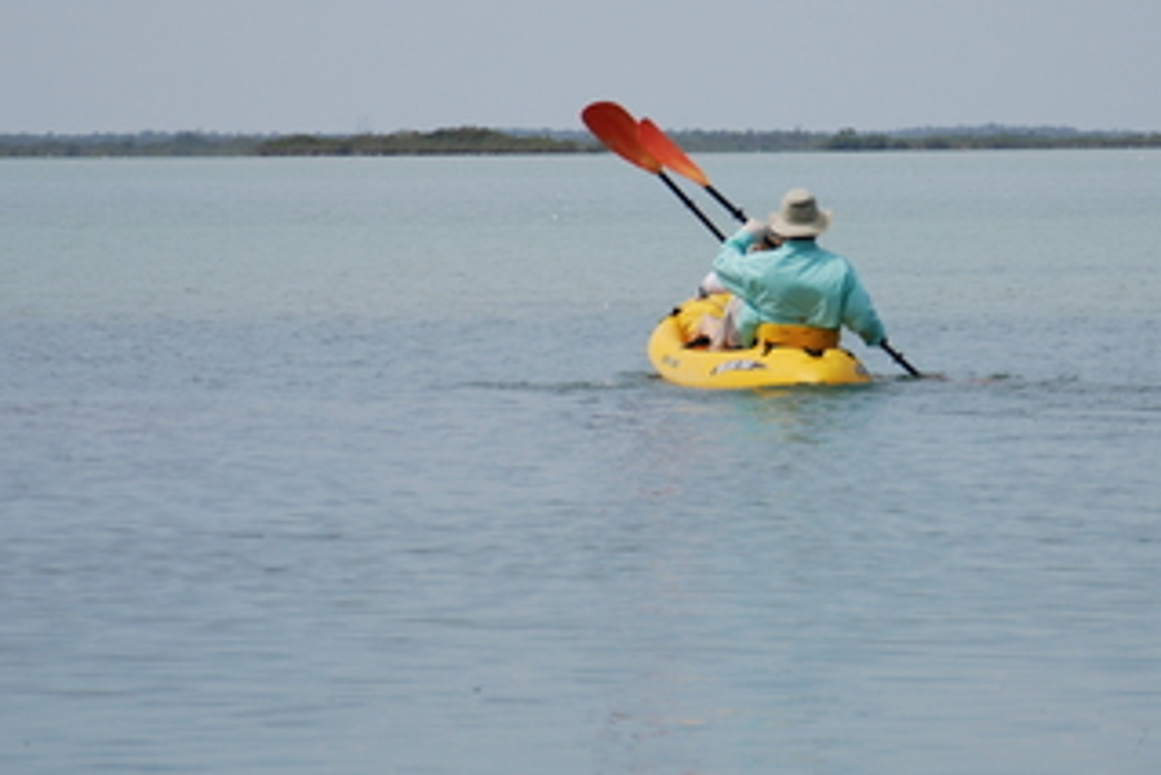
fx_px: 10195
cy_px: 320
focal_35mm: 316
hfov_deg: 6.5
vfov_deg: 4.4
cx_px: 833
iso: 100
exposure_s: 1/640
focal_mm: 105
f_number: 6.3
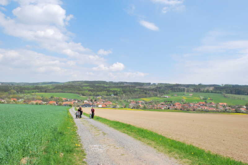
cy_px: 82
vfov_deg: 47.9
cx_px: 124
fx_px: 186
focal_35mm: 27
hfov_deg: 67.4
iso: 800
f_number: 18
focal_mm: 18
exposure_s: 1/320
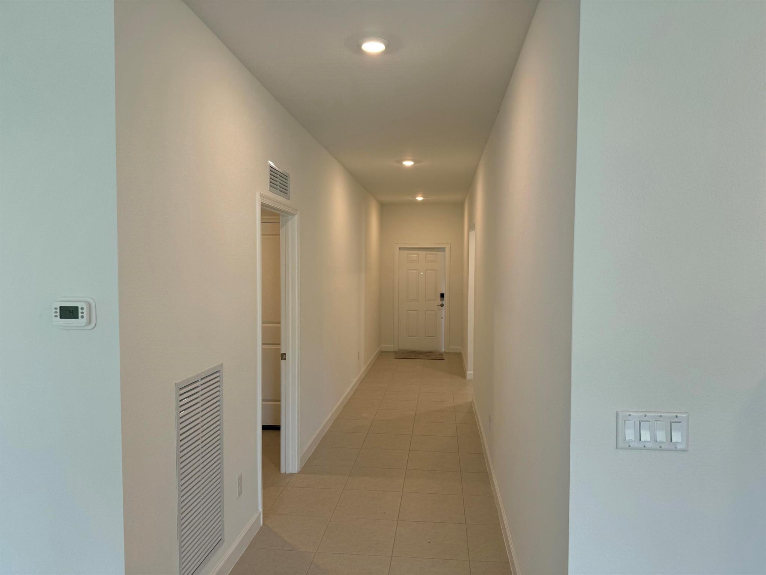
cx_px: 383
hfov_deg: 71.6
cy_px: 288
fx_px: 531
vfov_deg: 56.8
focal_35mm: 24
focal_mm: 6.76
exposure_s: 1/120
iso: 80
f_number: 1.78
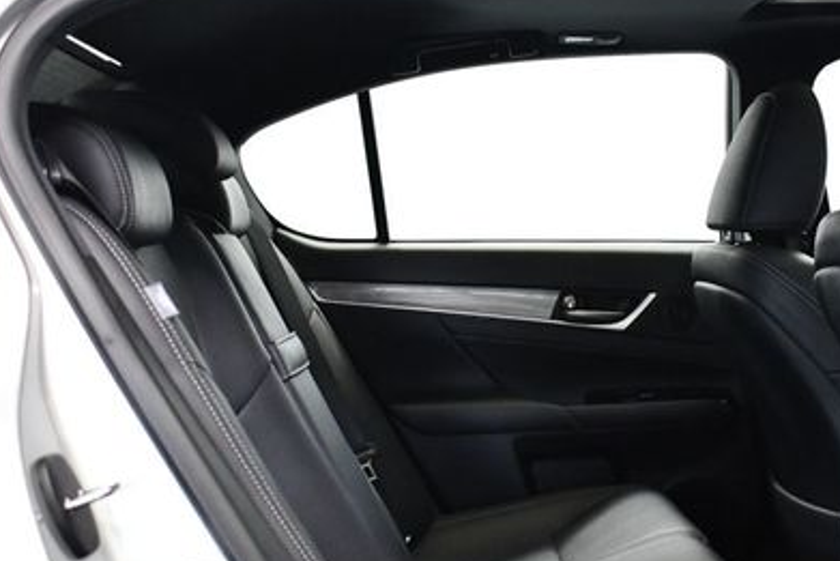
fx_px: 1377
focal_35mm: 59
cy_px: 361
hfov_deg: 33.8
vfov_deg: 22.9
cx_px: 490
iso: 3200
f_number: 3.5
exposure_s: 1/125
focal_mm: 18
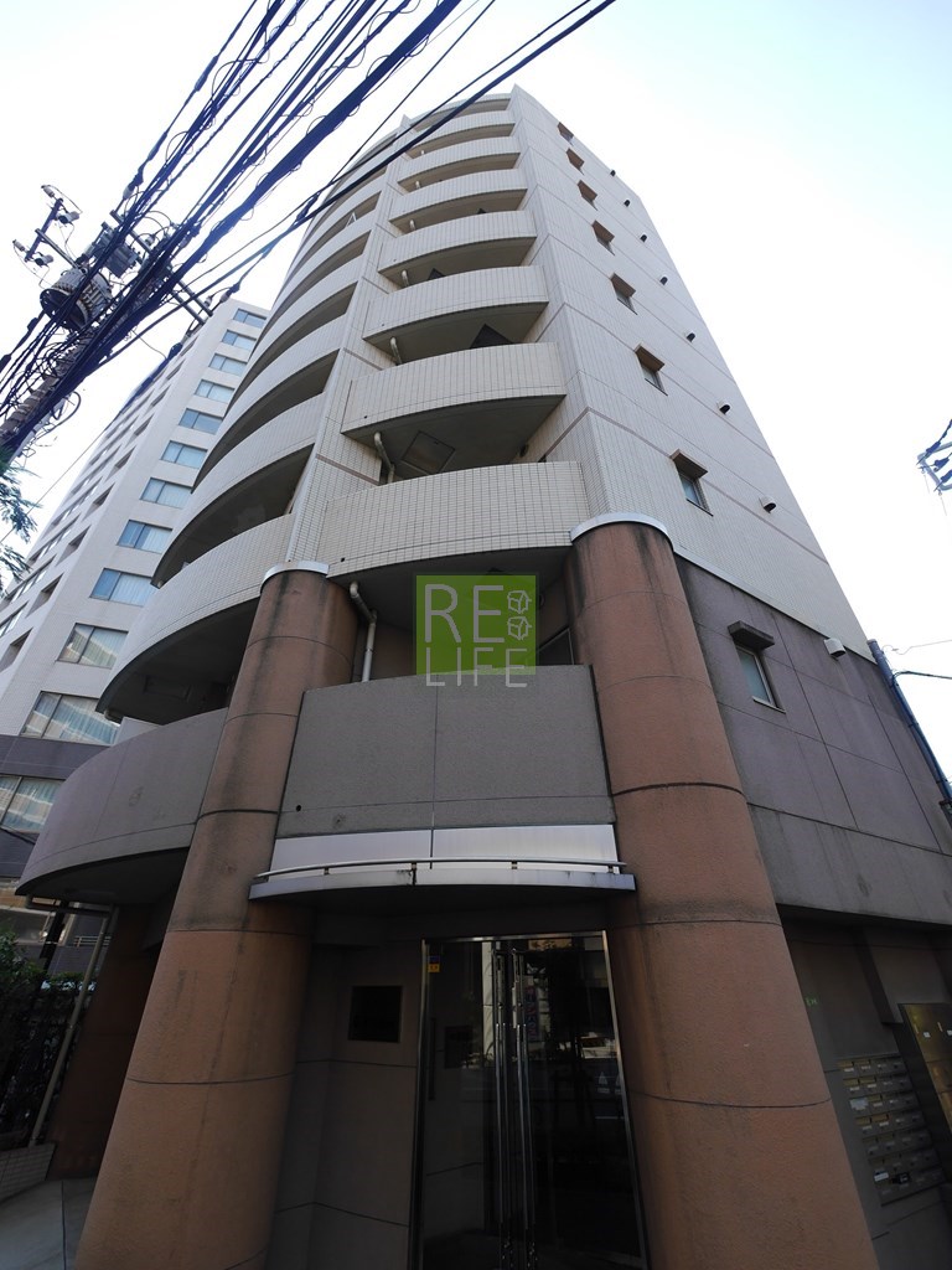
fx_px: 513
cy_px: 635
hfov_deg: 85.7
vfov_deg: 102.1
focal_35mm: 14
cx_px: 476
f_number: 4
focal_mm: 7
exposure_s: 1/320
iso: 160
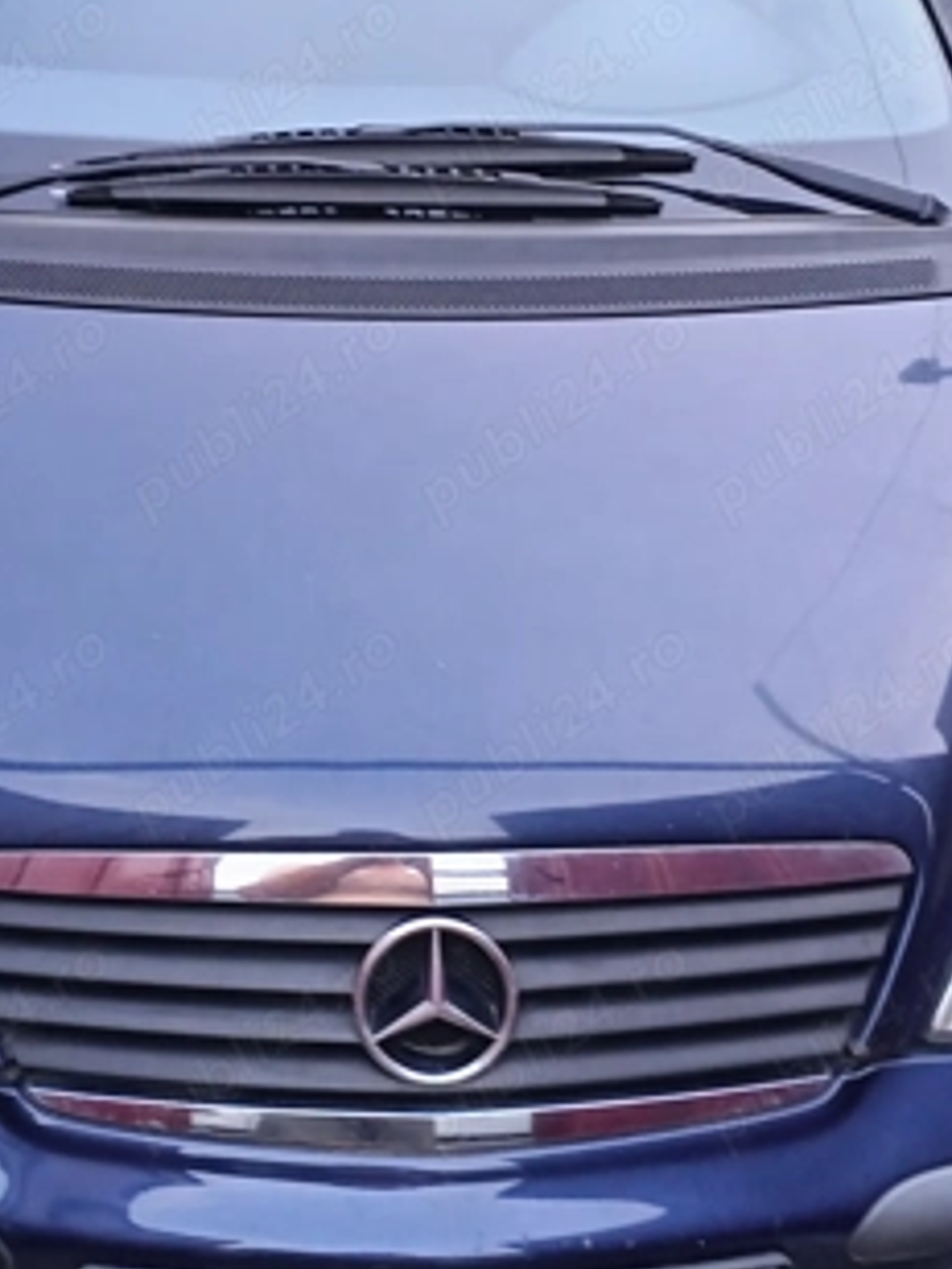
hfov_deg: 30.2
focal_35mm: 48
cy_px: 482
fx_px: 1760
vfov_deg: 39.4
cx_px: 408
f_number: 1.8
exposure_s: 1/20
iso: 1238
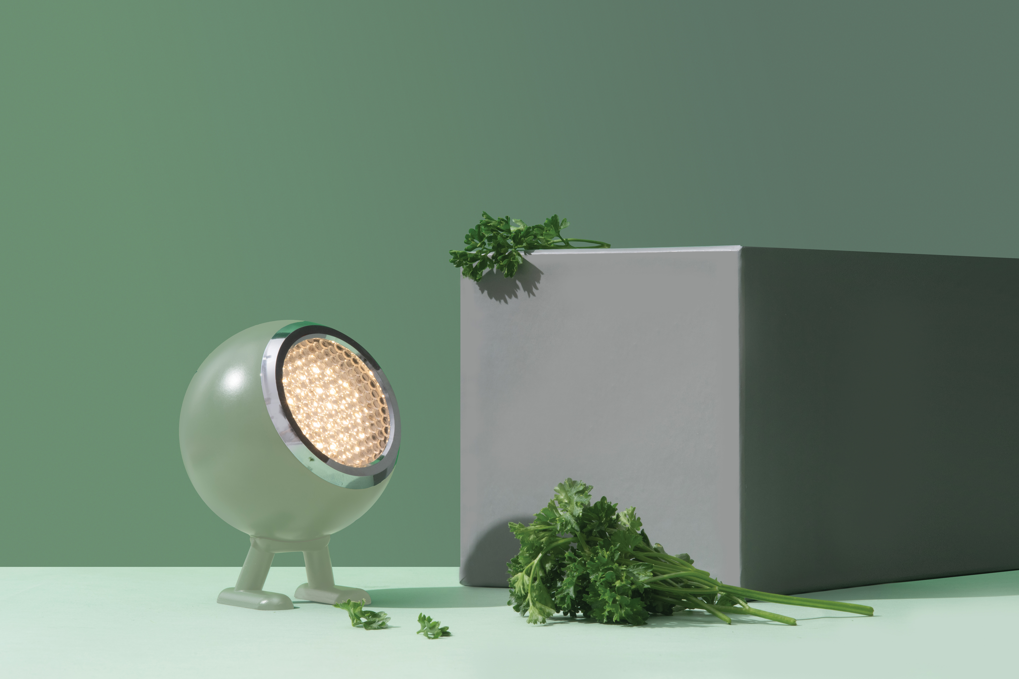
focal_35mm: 105
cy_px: 340
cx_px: 510
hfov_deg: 19.5
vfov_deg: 13.0
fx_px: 2972
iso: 500
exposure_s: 1/125
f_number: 25
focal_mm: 105
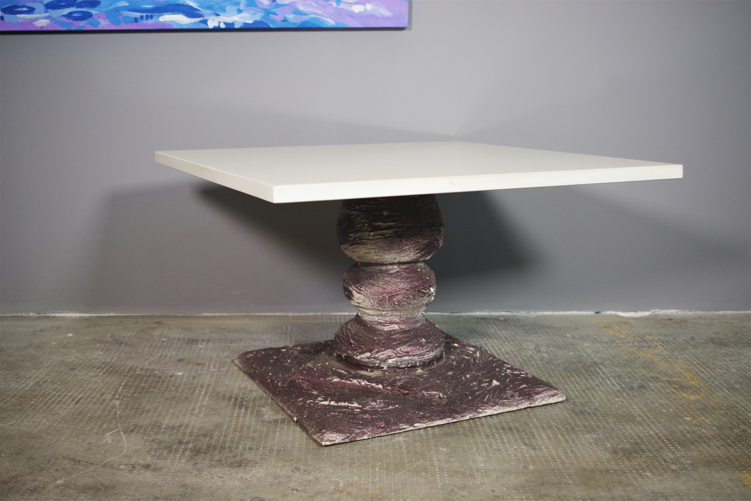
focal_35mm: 42
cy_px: 250
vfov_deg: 31.9
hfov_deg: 46.4
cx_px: 376
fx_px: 876
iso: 400
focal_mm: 28.13
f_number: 4
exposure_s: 1/60
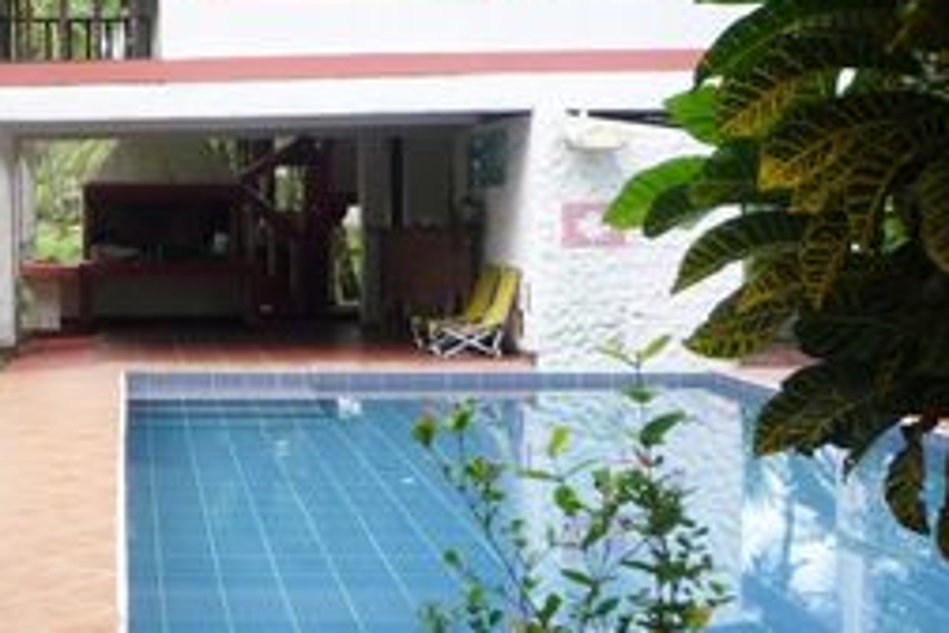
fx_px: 1634
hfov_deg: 30.4
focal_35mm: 62
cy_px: 198
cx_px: 26
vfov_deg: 21.8
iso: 100
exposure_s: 1/200
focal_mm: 5.2
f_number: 4
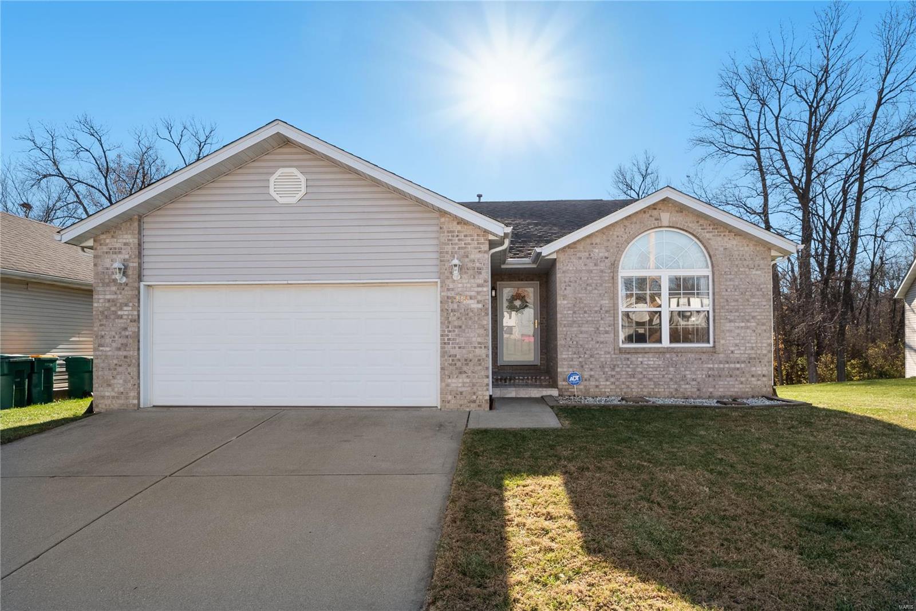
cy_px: 306
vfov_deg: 61.9
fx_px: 509
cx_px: 458
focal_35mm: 20
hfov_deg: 84.0
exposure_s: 1/500
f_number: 10
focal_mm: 10
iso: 400
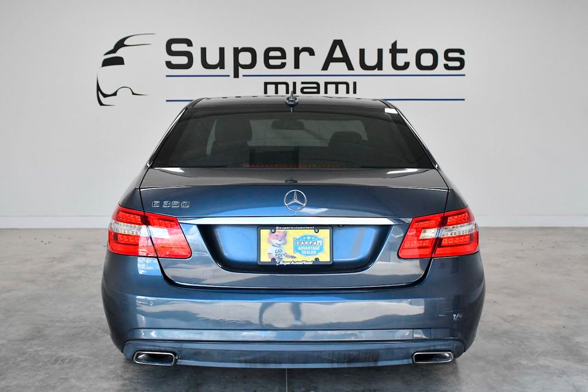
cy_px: 196
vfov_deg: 29.3
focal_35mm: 46
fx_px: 751
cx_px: 294
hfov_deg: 42.7
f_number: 4.5
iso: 2500
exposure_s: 1/2500
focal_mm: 31
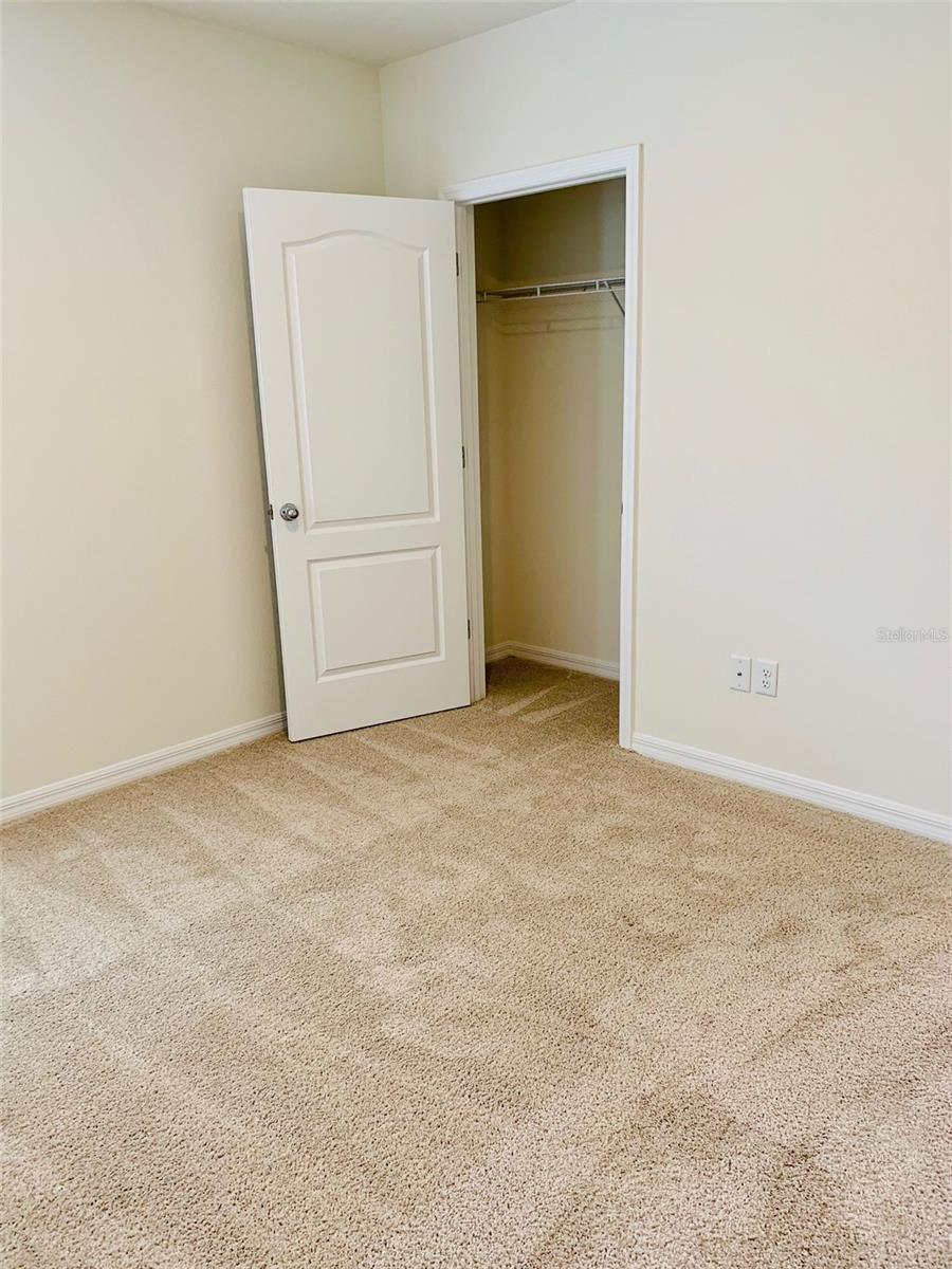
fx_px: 953
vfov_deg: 67.3
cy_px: 634
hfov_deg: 53.1
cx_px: 476
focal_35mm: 26
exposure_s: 1/60
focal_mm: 4.25
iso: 64
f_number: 1.8
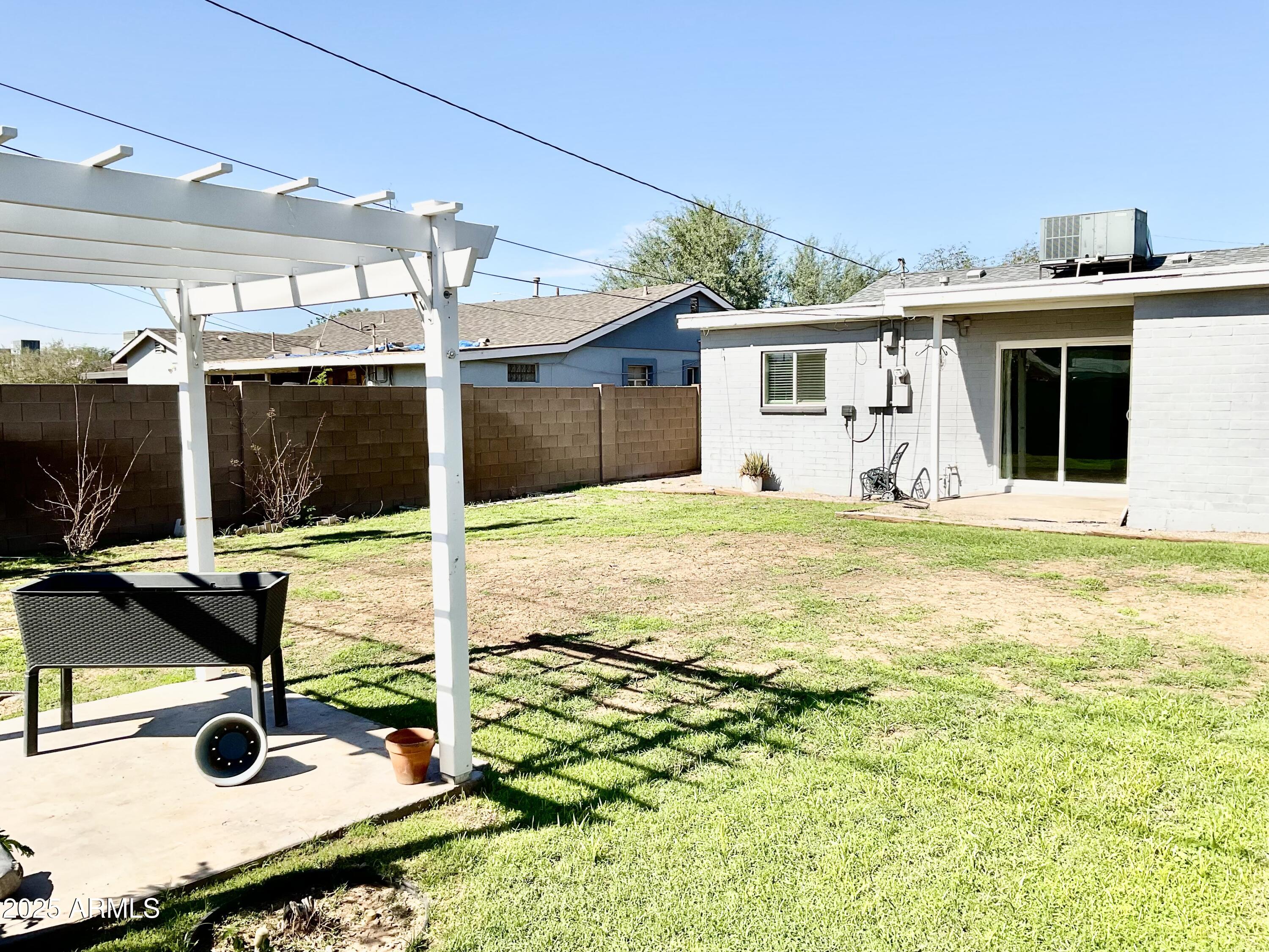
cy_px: 476
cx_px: 634
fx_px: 1063
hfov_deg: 61.7
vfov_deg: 48.2
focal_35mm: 29
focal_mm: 3
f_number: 1.8
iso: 16
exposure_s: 1/2538
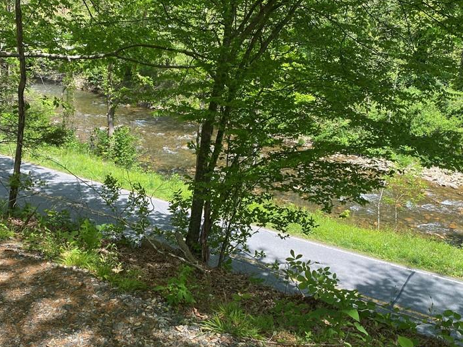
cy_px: 196
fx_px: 508
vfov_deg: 37.6
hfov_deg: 48.7
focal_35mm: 38
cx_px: 189
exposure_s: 1/579
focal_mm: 4.25
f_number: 1.8
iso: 32
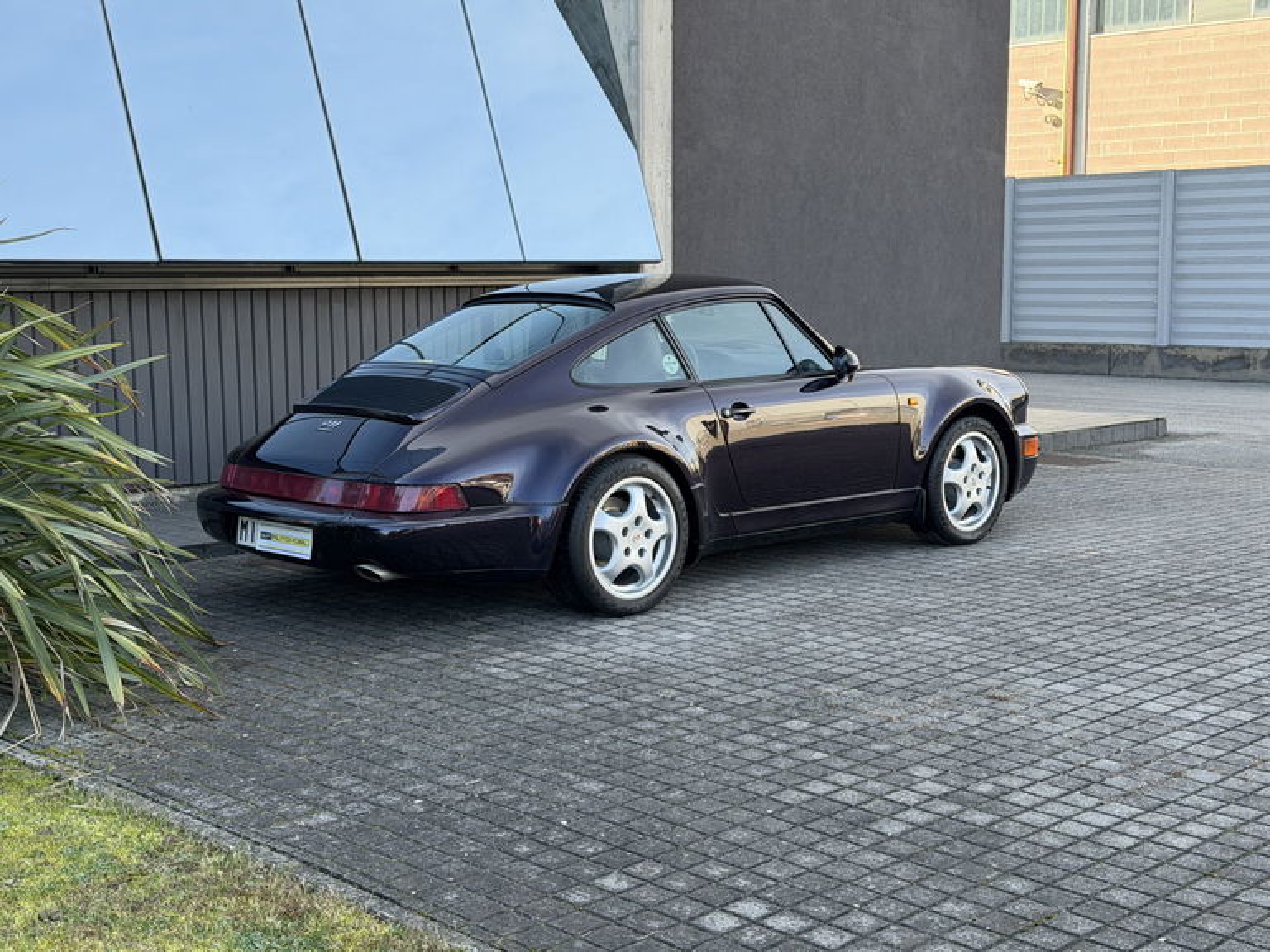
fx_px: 1761
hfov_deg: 39.7
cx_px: 635
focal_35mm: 48
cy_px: 476
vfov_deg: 30.3
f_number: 1.78
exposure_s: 1/657
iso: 100
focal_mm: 6.76
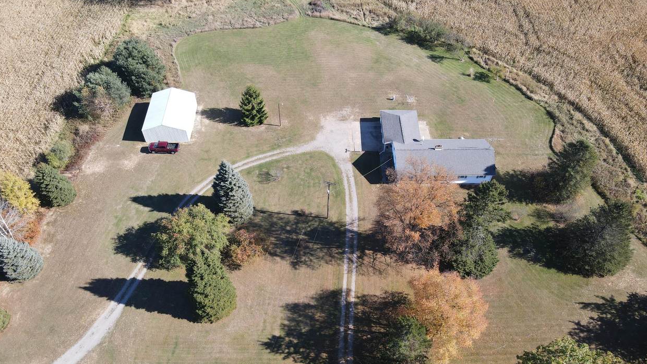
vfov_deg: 42.4
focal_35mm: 27
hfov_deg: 69.9
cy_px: 240
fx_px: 463
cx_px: 321
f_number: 2.8
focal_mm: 4.5
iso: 100
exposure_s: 1/15
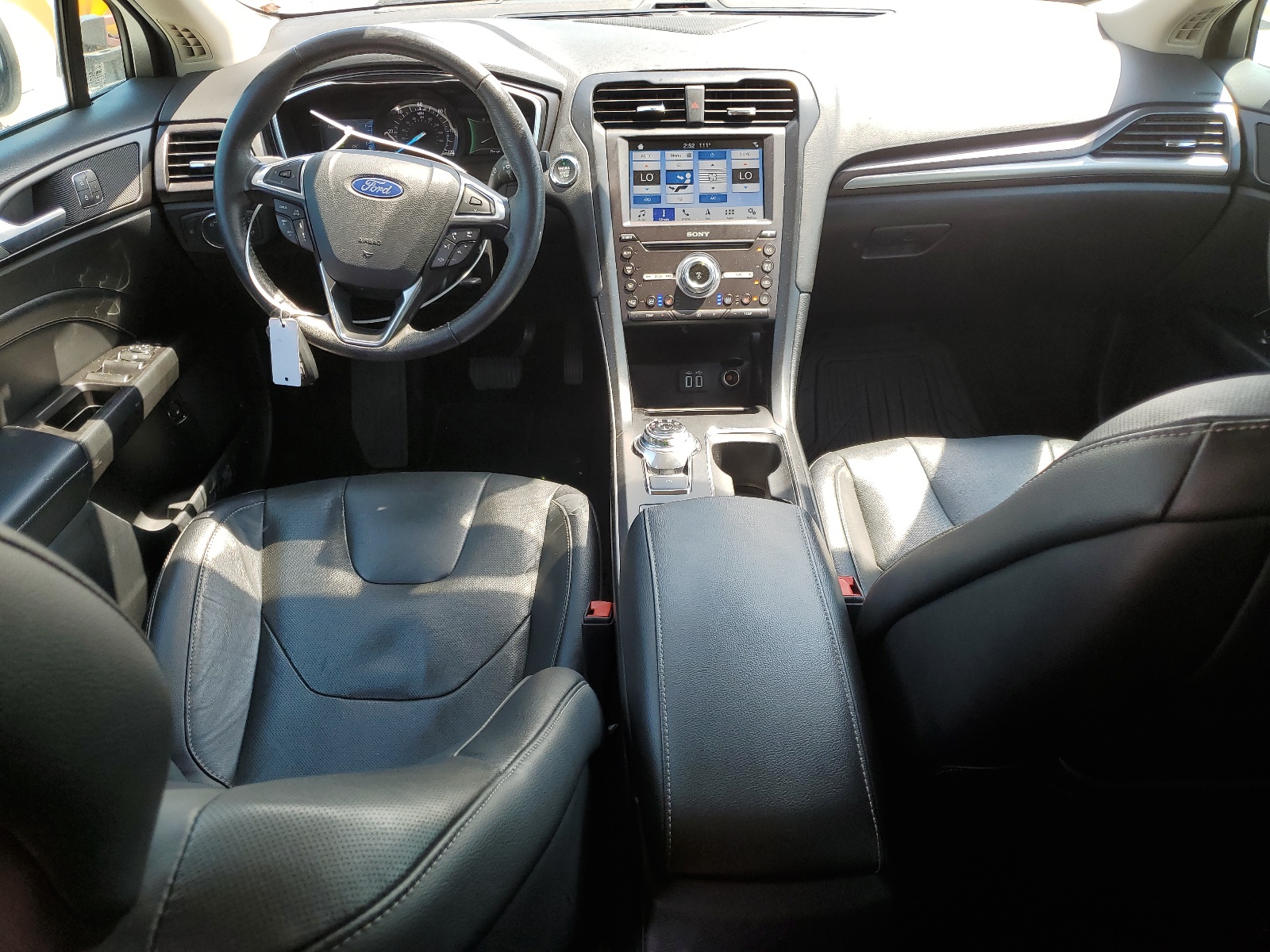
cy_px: 476
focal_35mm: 26
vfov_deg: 53.1
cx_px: 635
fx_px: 954
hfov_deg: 67.3
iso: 50
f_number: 1.5
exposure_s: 1/286
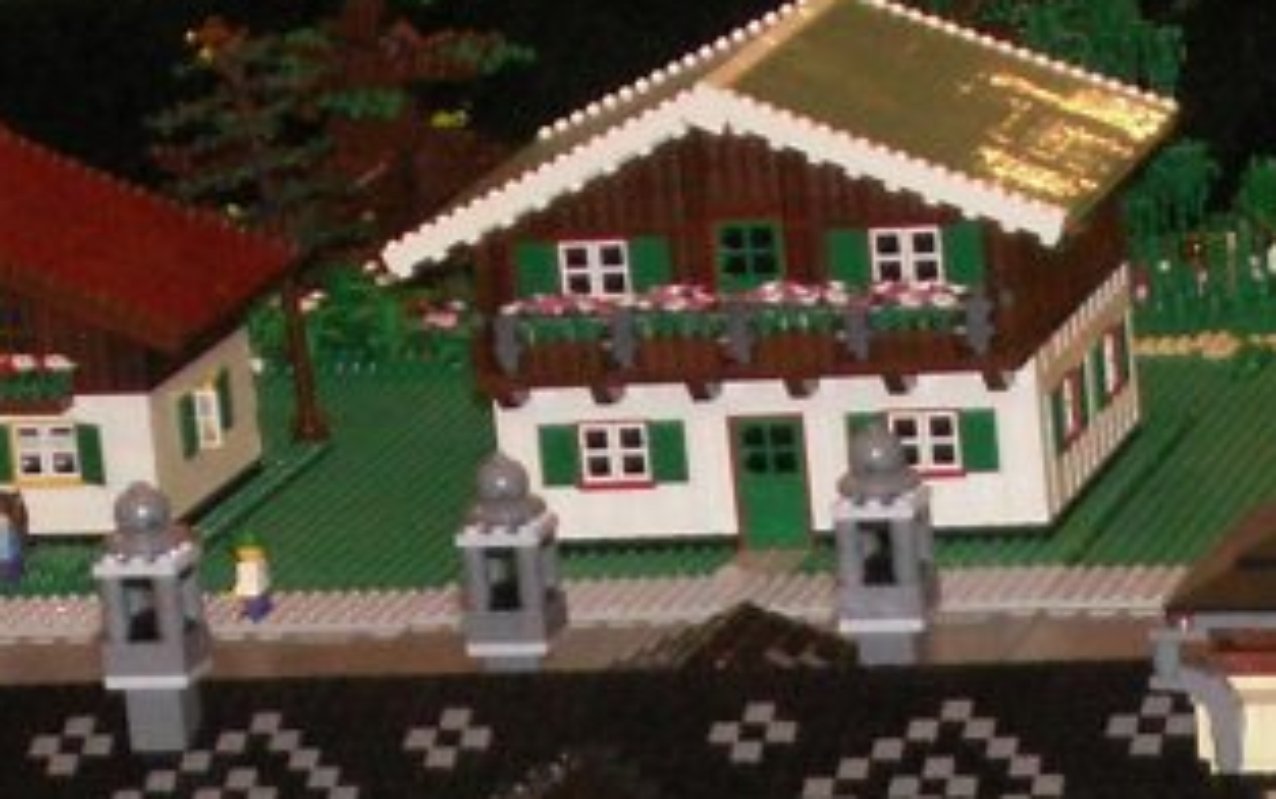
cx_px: 781
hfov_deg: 10.8
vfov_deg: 6.6
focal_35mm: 194
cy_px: 1537
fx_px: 6750
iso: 160
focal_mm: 6.98
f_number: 2.8
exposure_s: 1/50
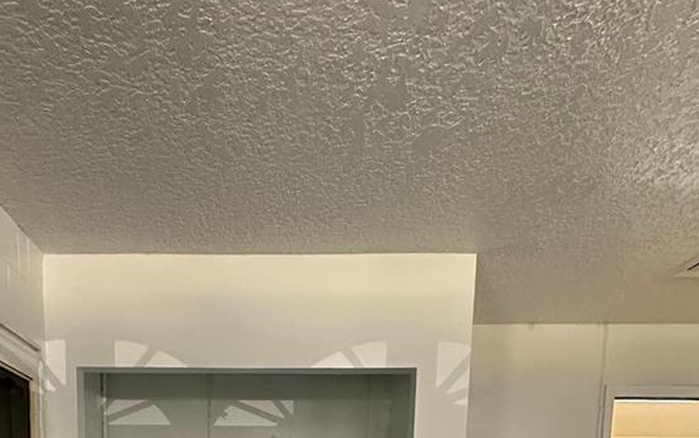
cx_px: 235
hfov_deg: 58.3
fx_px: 610
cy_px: 579
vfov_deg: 30.5
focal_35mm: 32
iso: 500
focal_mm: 2.22
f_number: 2.2
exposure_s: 1/60
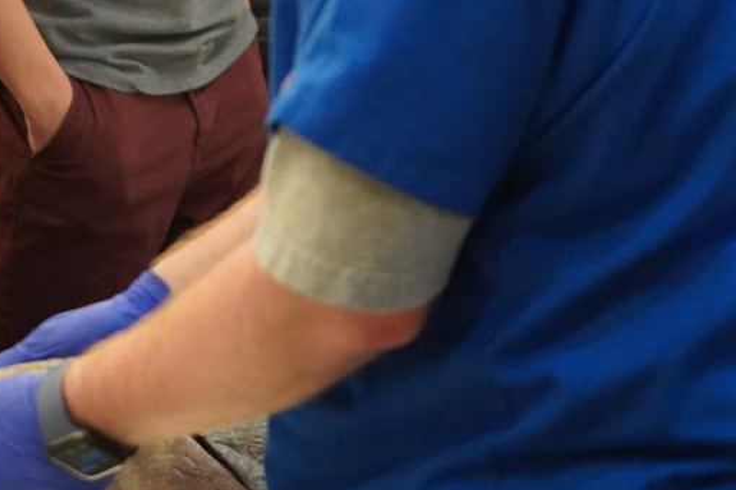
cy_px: -135
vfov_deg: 6.6
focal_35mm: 205
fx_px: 4190
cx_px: 22
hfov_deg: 10.0
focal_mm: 70
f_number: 4
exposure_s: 1/160
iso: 10000
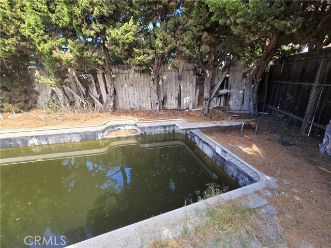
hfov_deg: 106.2
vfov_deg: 89.9
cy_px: 124
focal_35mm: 13
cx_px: 166
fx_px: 124
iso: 50
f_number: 2.2
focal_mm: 2.2
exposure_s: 1/211
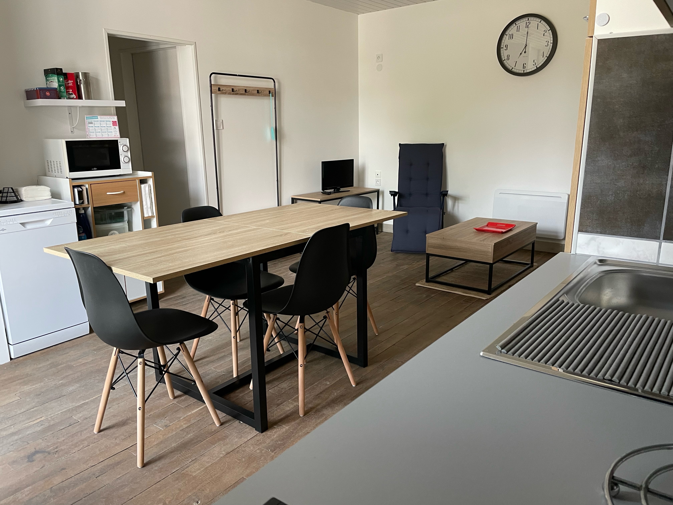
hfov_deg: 67.3
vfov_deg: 53.1
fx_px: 505
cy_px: 252
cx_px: 336
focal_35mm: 26
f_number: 1.6
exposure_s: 1/60
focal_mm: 4.2
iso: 250
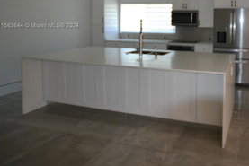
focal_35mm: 26
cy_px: 26
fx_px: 180
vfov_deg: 46.2
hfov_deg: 61.9
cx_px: 209
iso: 500
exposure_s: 1/60
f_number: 3.5
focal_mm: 10
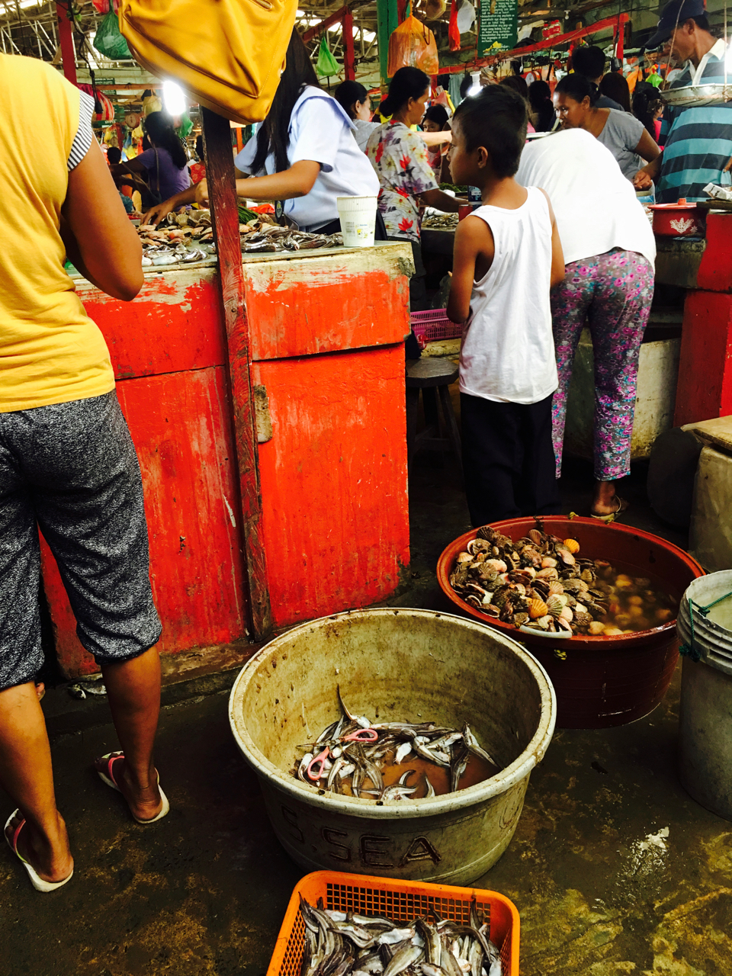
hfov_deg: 48.2
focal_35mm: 29
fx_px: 818
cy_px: 488
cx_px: 366
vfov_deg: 61.7
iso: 50
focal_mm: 4.15
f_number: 2.2
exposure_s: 1/15
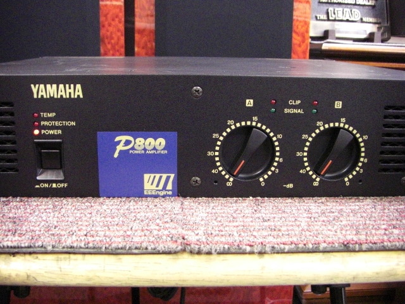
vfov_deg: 37.7
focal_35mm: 38
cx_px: 202
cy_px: 152
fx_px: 445
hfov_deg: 49.0
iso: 800
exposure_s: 1/20
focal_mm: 6.3
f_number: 3.4
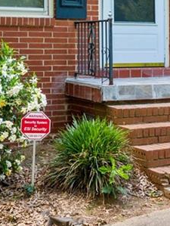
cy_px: 58
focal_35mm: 92
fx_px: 601
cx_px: 134
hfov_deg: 16.0
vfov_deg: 21.1
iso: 100
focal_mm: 10.26
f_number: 4.5
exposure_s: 1/120
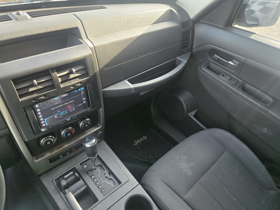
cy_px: 106
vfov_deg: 56.8
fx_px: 194
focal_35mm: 24
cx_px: 134
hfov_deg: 71.6
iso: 125
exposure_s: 1/180
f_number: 1.8
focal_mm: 5.4
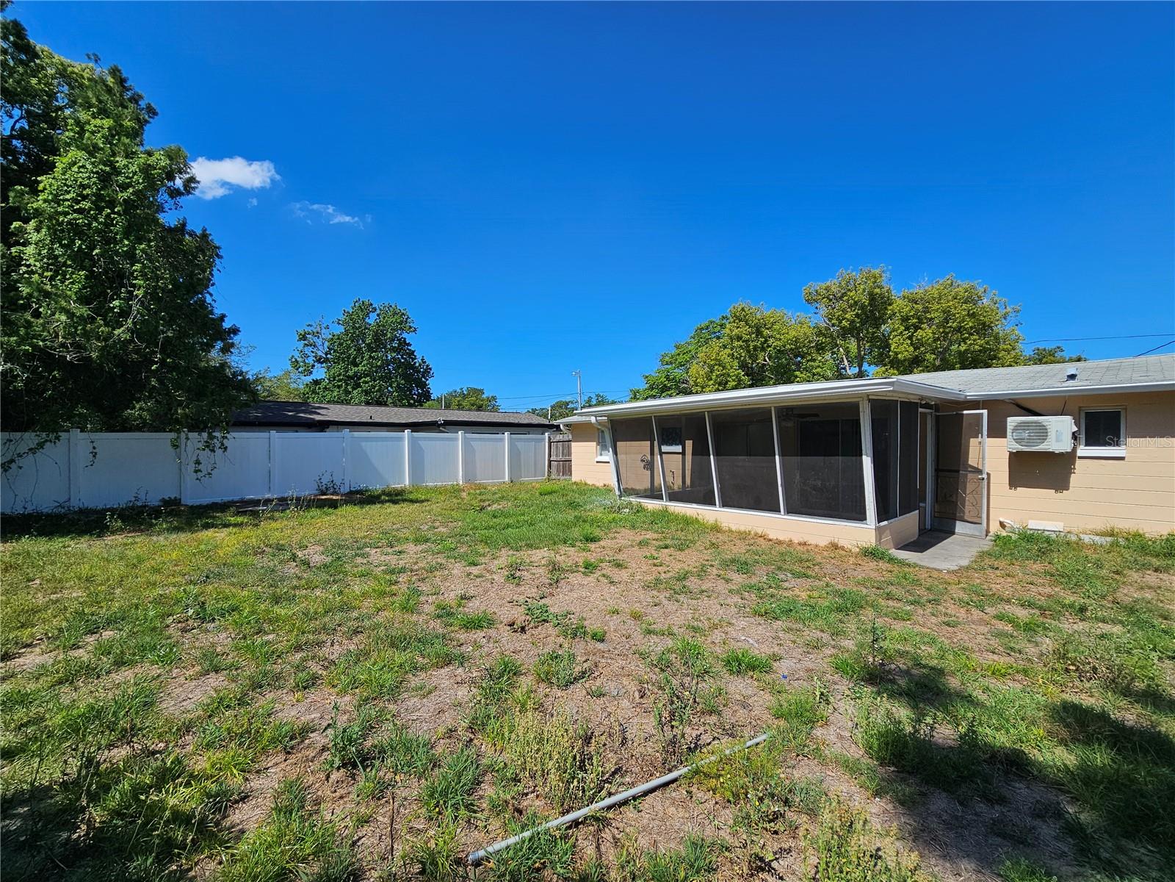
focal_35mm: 13
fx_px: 441
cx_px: 588
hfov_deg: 106.2
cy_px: 441
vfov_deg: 89.9
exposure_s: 1/2851
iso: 50
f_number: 2.2
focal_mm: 2.2
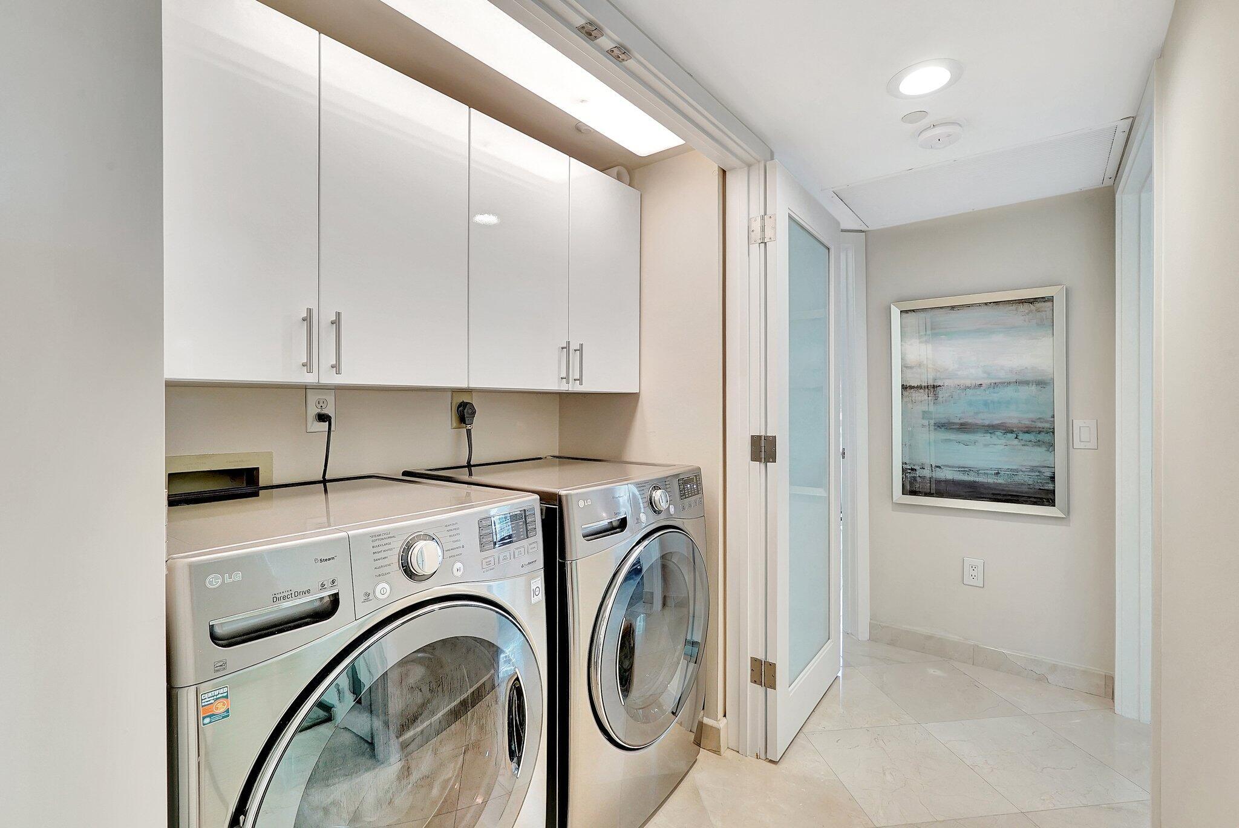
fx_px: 568
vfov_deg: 72.1
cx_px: 620
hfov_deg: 94.9
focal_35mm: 16
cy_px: 414
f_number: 13
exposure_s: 1/8
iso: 640
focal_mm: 16.5
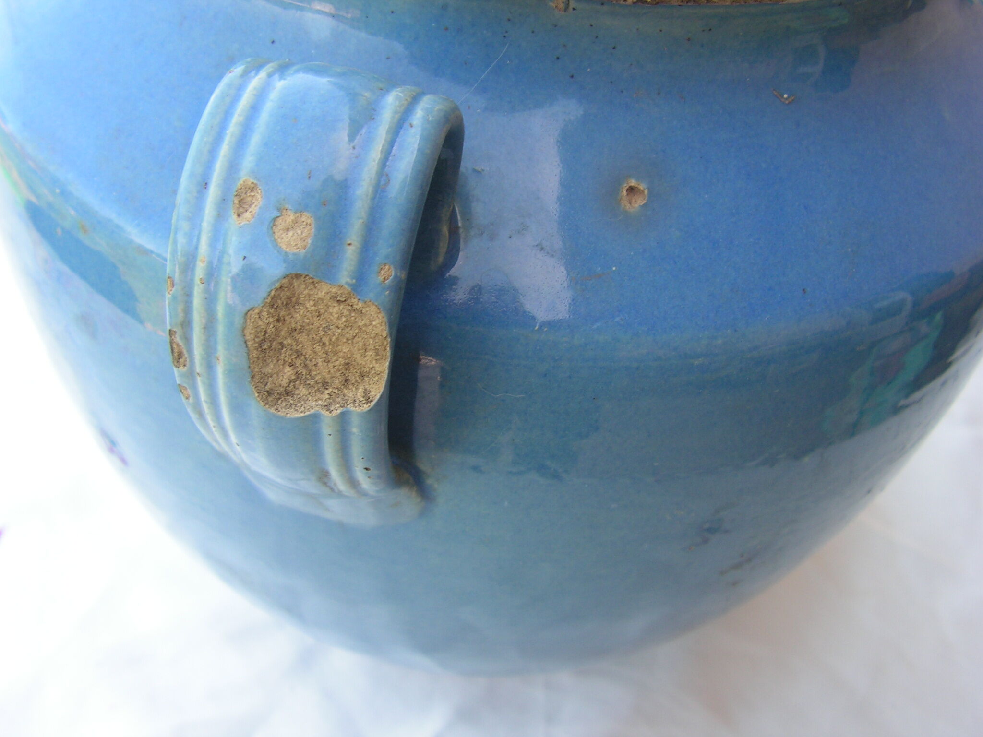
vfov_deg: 39.7
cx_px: 492
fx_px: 1022
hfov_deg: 51.4
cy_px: 368
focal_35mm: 36
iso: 64
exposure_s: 1/100
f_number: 3.2
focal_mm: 6
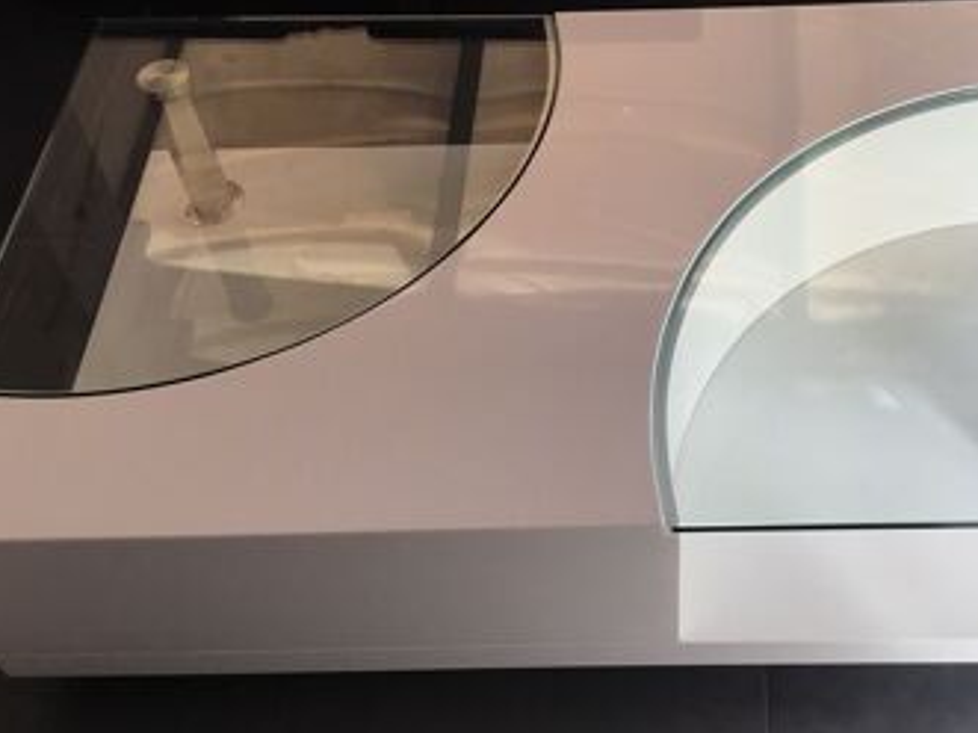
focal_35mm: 45
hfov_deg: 41.8
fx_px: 1271
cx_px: 600
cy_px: 284
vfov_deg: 32.0
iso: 25
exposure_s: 1/128
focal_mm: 3.3
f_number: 2.4
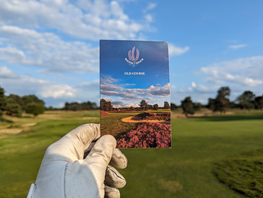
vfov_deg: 56.9
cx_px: 132
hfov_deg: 71.5
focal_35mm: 24
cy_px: 99
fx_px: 183
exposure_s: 1/1855
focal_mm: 6.81
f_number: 1.85
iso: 44
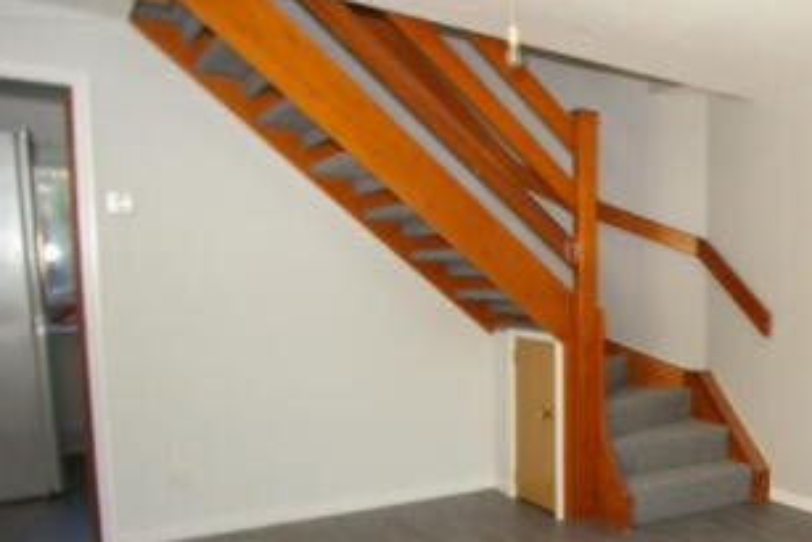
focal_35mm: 32
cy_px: 362
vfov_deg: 40.6
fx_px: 722
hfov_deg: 48.1
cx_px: 817
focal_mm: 10
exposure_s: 1/30
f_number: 4
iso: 200
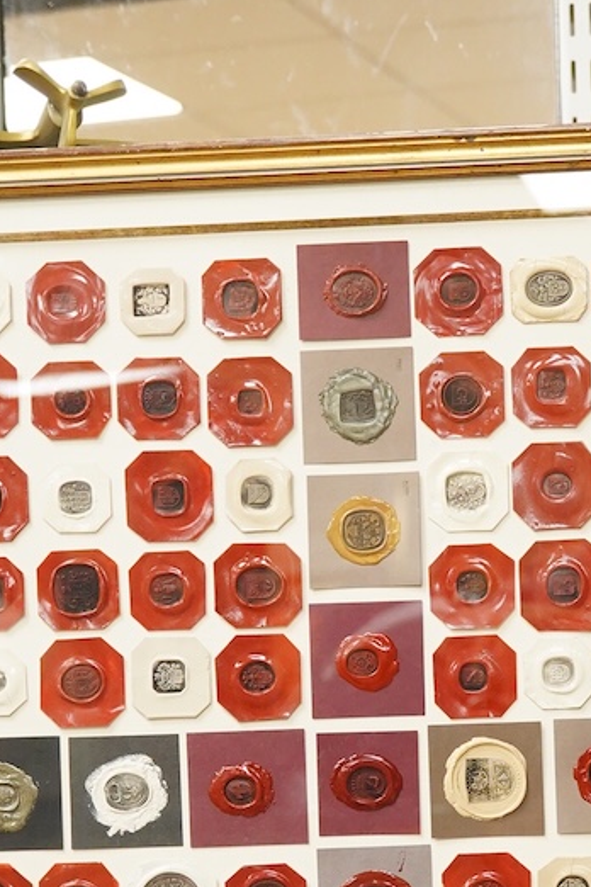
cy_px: 738
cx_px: 386
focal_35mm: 97
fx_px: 2388
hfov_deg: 14.1
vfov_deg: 20.7
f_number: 3.5
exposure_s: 1/250
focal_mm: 30
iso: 2500
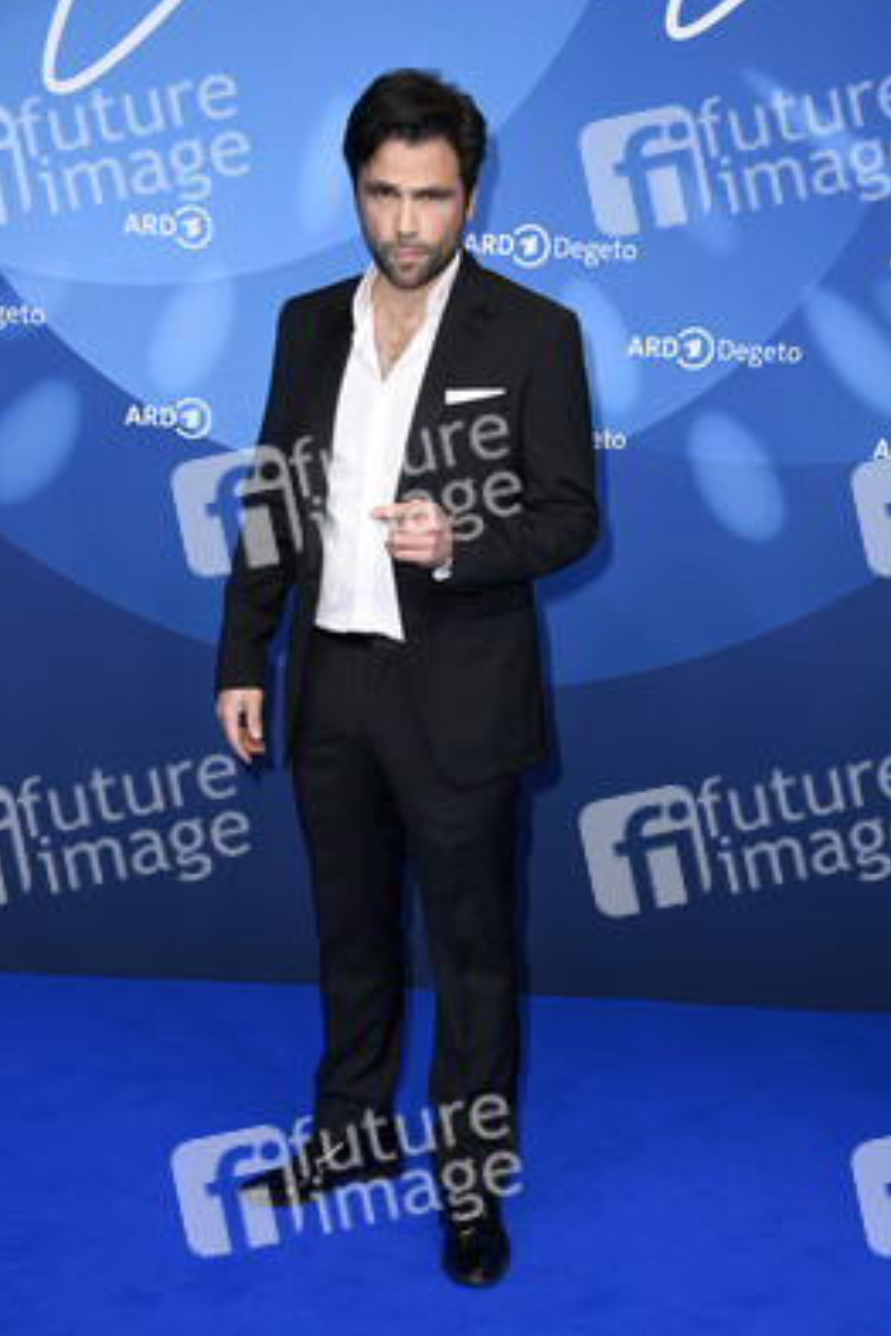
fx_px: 2190
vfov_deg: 33.9
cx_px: 446
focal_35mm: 59
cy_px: 666
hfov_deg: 23.0
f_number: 5.6
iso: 1000
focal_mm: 58
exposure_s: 1/250
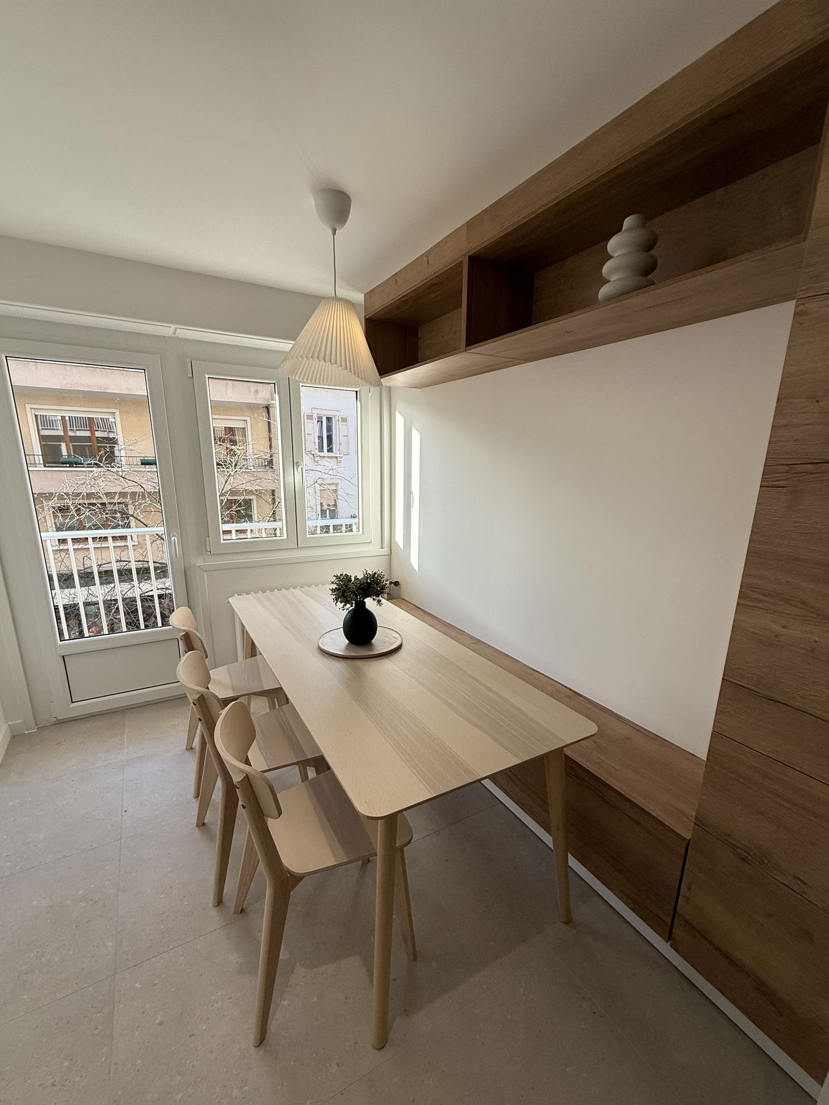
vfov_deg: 98.0
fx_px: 479
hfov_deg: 81.7
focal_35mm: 15
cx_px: 421
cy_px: 589
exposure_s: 1/227
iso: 64
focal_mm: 2.22
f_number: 2.2
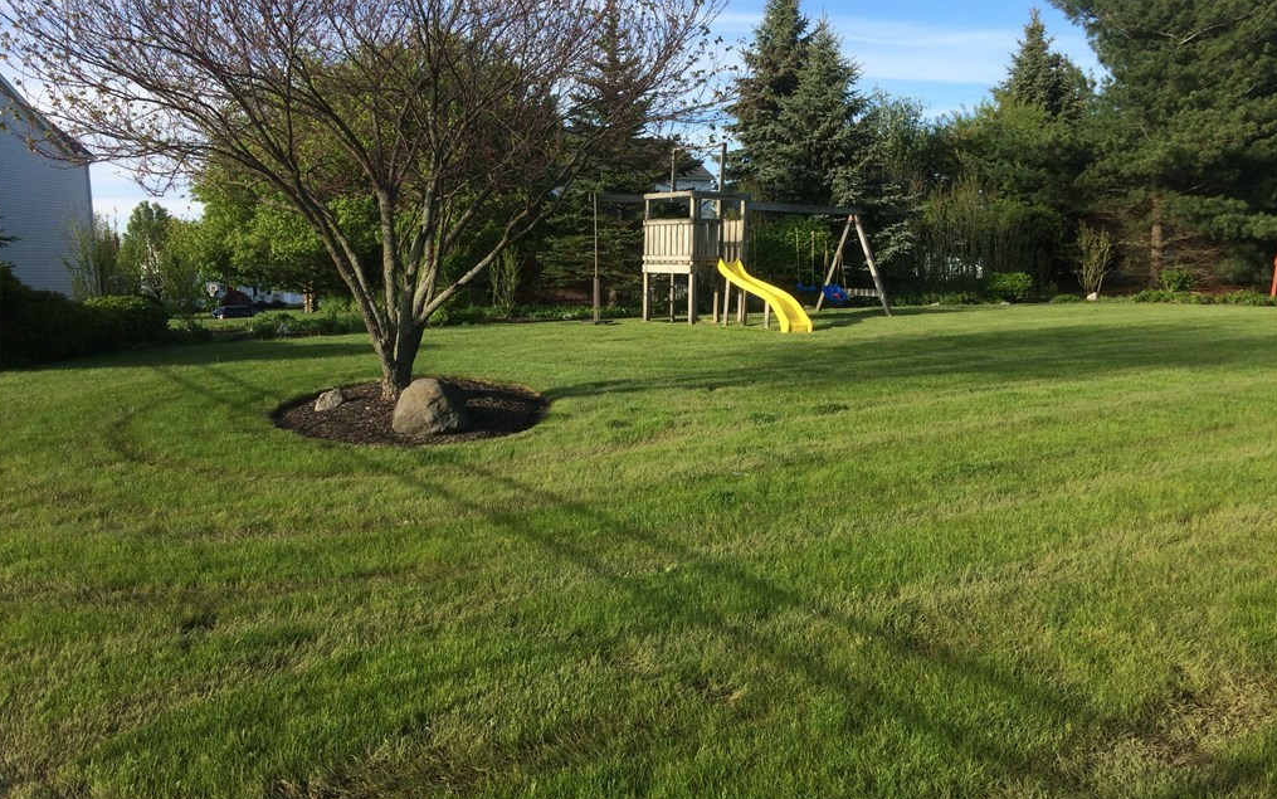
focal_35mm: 31
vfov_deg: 40.6
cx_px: 635
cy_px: 391
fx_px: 1079
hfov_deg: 61.2
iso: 32
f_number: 2.2
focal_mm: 4.15
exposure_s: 1/1109
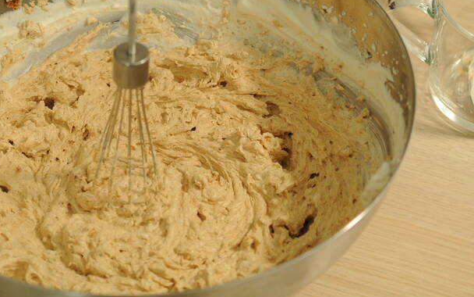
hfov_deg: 27.6
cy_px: 118
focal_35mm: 74
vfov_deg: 17.6
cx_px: 139
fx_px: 956
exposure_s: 1/60
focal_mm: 18.5
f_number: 1.8
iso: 280
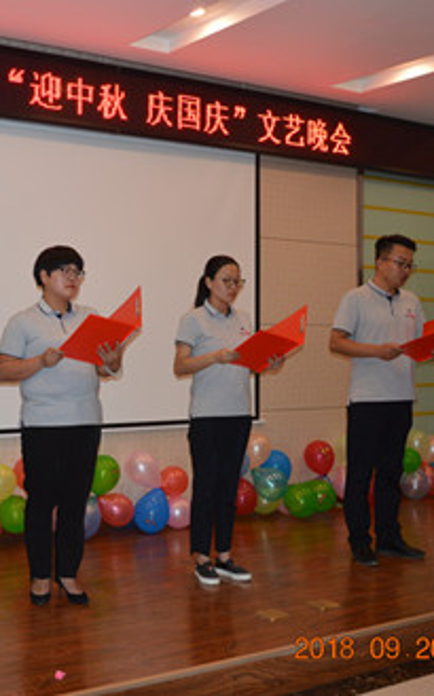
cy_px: 349
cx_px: 106
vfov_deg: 41.3
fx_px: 925
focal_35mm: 49
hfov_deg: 26.1
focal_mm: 21
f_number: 3.8
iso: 450
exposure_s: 1/60
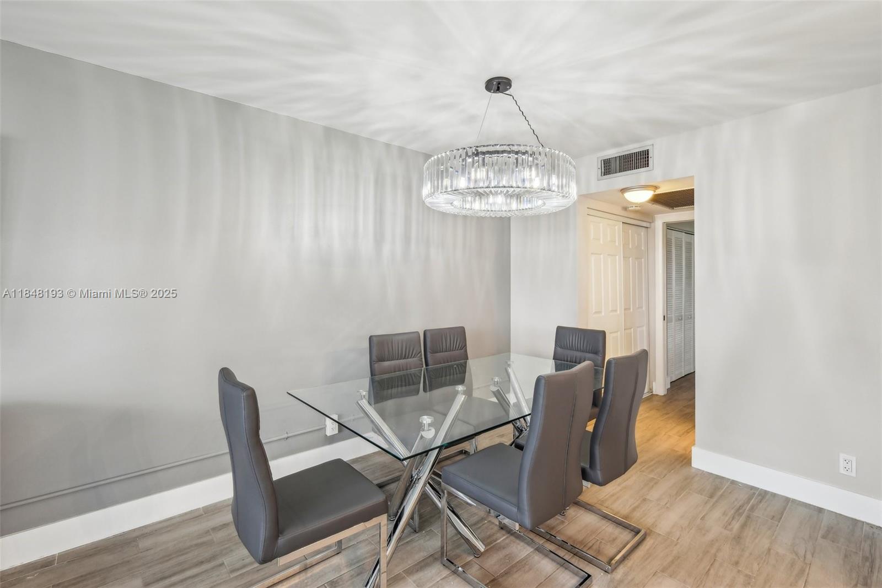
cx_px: 441
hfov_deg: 100.4
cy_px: 294
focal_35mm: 15
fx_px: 367
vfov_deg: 77.3
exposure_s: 1/10
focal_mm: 10
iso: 400
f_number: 8
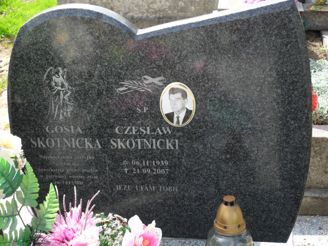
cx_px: 164
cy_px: 123
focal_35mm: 74
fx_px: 701
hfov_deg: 26.3
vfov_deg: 19.9
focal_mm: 13.2
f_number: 3.9
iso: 100
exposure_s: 1/250
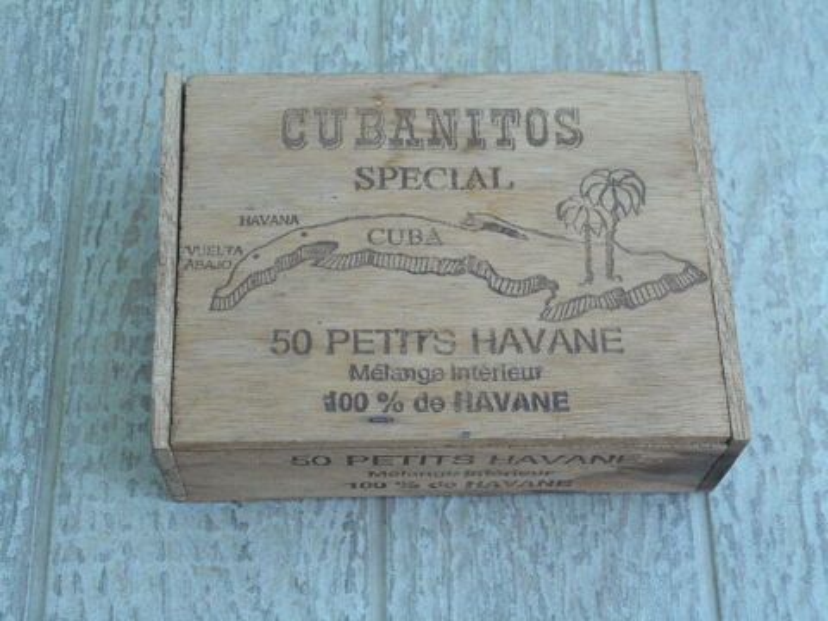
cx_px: 414
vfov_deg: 24.8
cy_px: 310
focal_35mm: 59
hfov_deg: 32.7
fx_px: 1411
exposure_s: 1/60
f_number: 5.1
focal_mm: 10.5
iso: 80
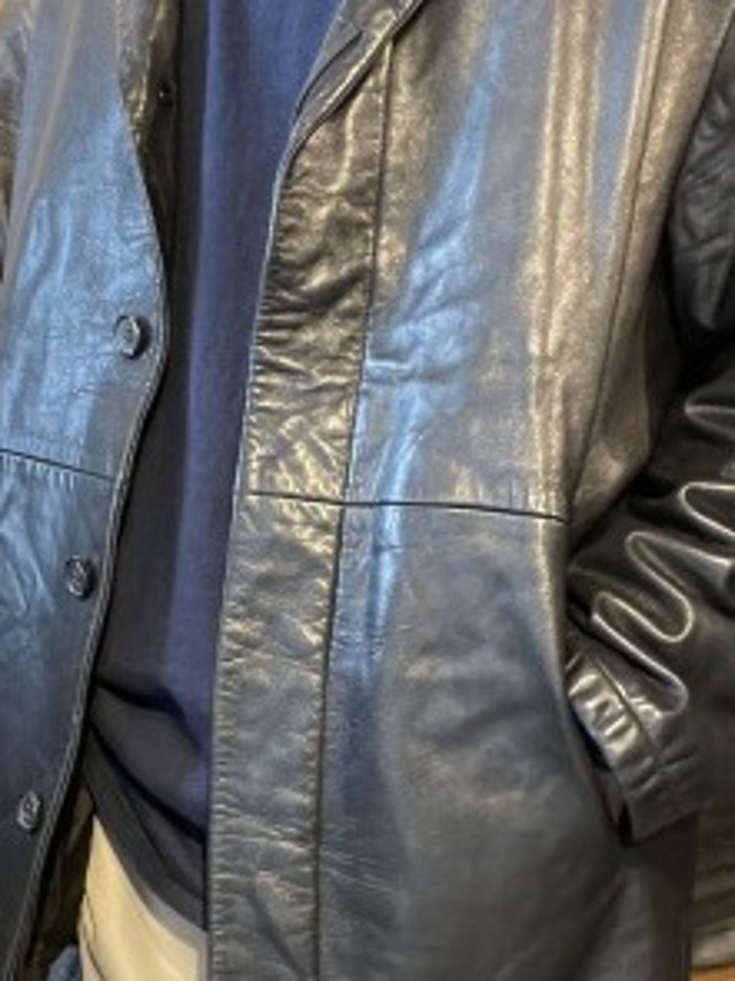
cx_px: 452
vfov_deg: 31.5
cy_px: 622
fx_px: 1728
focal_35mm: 61
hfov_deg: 24.0
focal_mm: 2.71
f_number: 2.2
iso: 320
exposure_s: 1/25
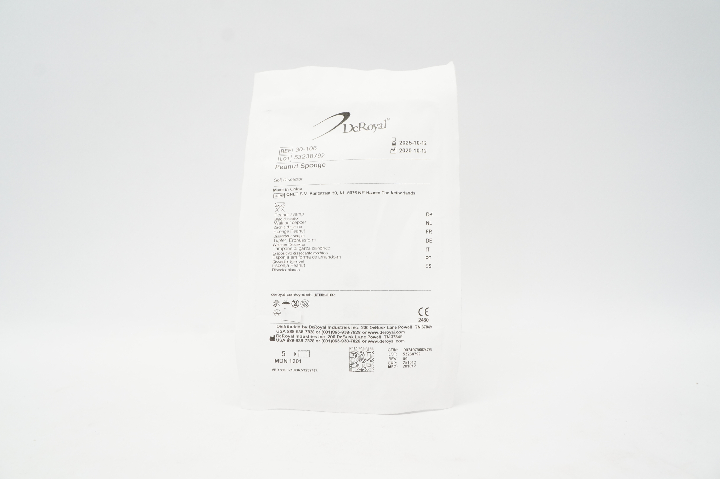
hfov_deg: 67.4
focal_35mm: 27
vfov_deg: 47.8
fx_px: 539
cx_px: 360
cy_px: 240
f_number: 8
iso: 800
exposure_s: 1/40
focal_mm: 18
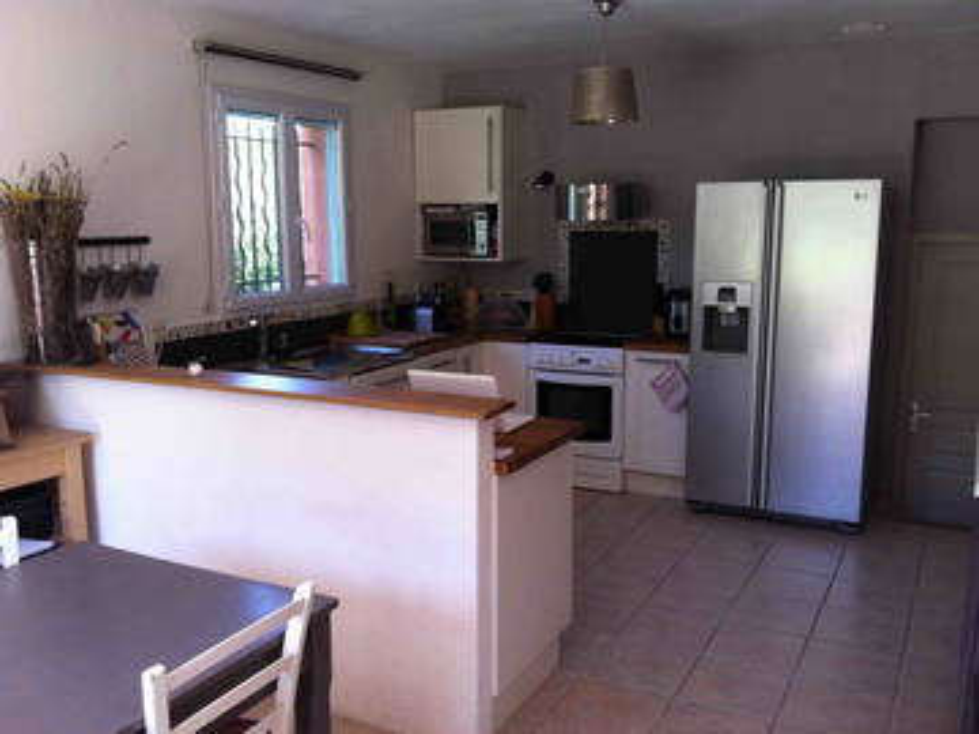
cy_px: 367
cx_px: 490
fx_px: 990
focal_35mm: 35
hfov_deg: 52.6
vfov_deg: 40.7
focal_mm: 3.85
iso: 80
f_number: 2.8
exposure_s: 1/50
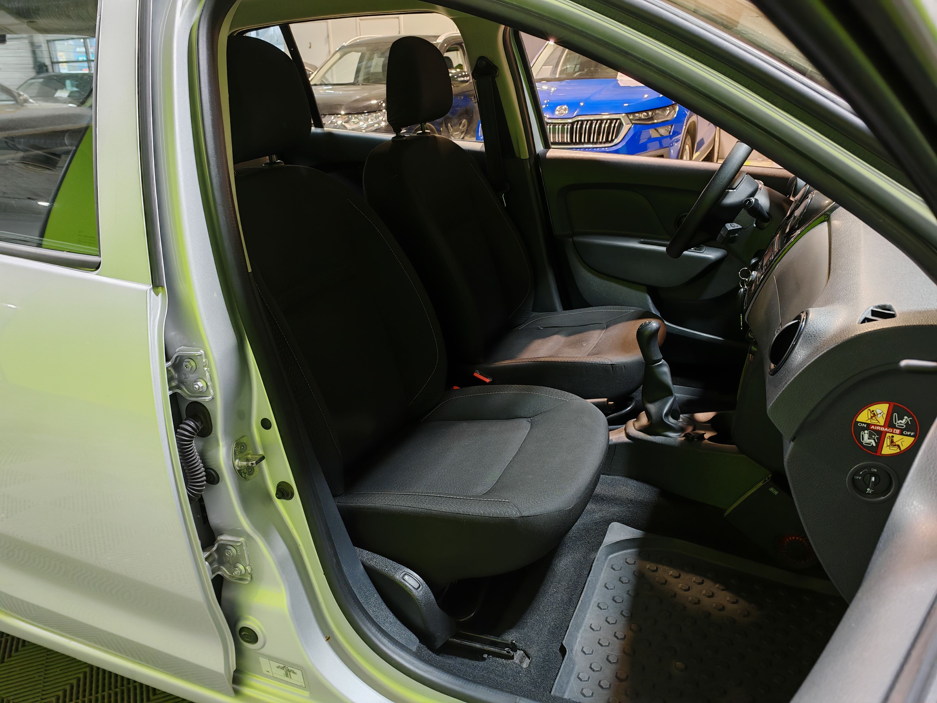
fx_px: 731
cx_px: 468
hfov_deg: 65.3
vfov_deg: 51.4
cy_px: 352
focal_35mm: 27
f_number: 2
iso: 125
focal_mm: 6.83
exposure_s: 1/50
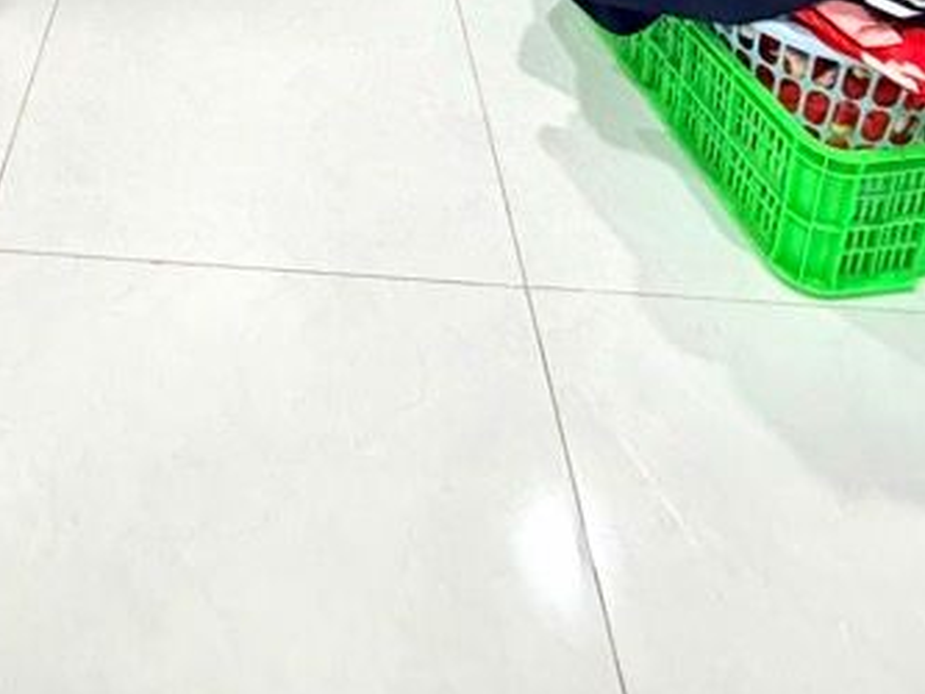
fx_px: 1149
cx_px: 239
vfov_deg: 25.0
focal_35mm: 43
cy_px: -366
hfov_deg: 42.6
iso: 400
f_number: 2.2
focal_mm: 2.22
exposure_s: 1/60
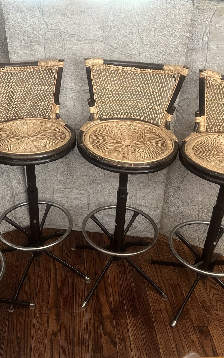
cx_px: 88
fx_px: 361
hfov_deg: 34.3
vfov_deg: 52.7
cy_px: 180
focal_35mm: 37
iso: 320
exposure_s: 1/60
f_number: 1.5
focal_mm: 5.7
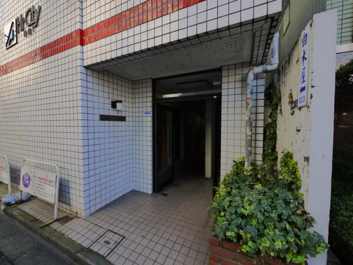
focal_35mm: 14
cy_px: 132
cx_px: 176
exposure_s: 1/250
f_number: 6.3
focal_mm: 7
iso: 640
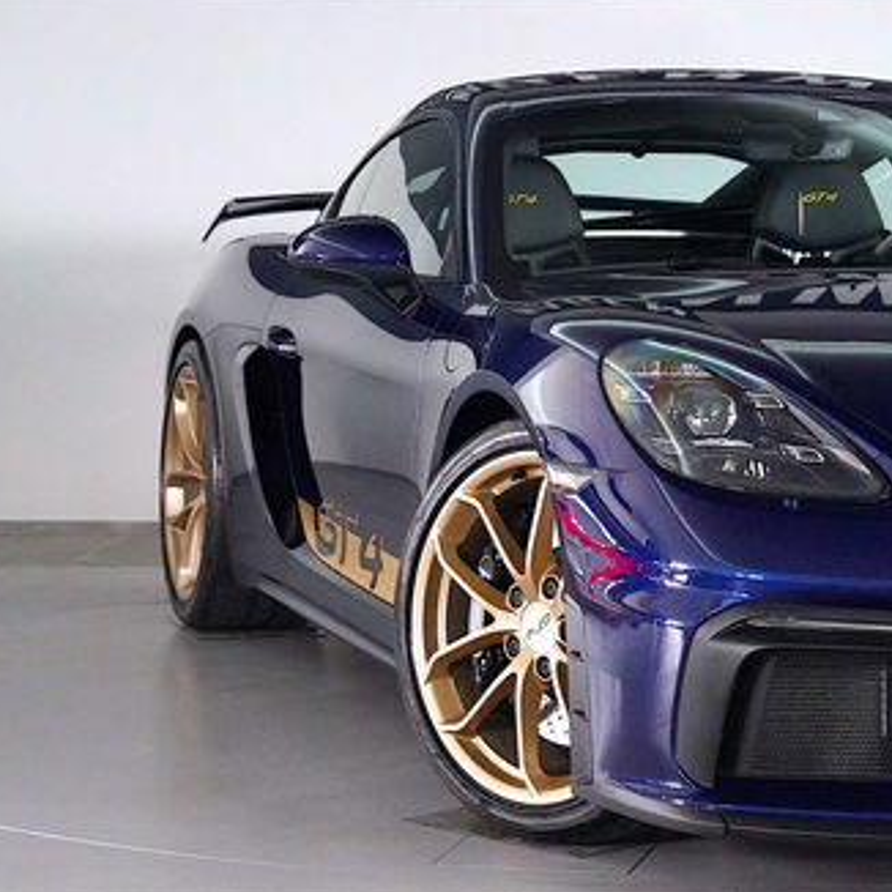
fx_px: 3049
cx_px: 722
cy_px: 296
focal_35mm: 105
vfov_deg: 16.6
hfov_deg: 16.5
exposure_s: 1/40
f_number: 5.6
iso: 12800
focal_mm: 52.3
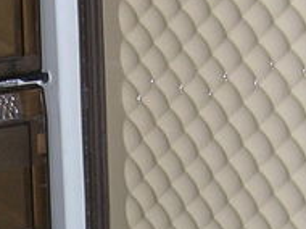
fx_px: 1580
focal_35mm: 179
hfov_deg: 11.0
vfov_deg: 8.2
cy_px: 269
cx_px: 69
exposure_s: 1/60.1
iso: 50
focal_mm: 5.7
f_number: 2.9
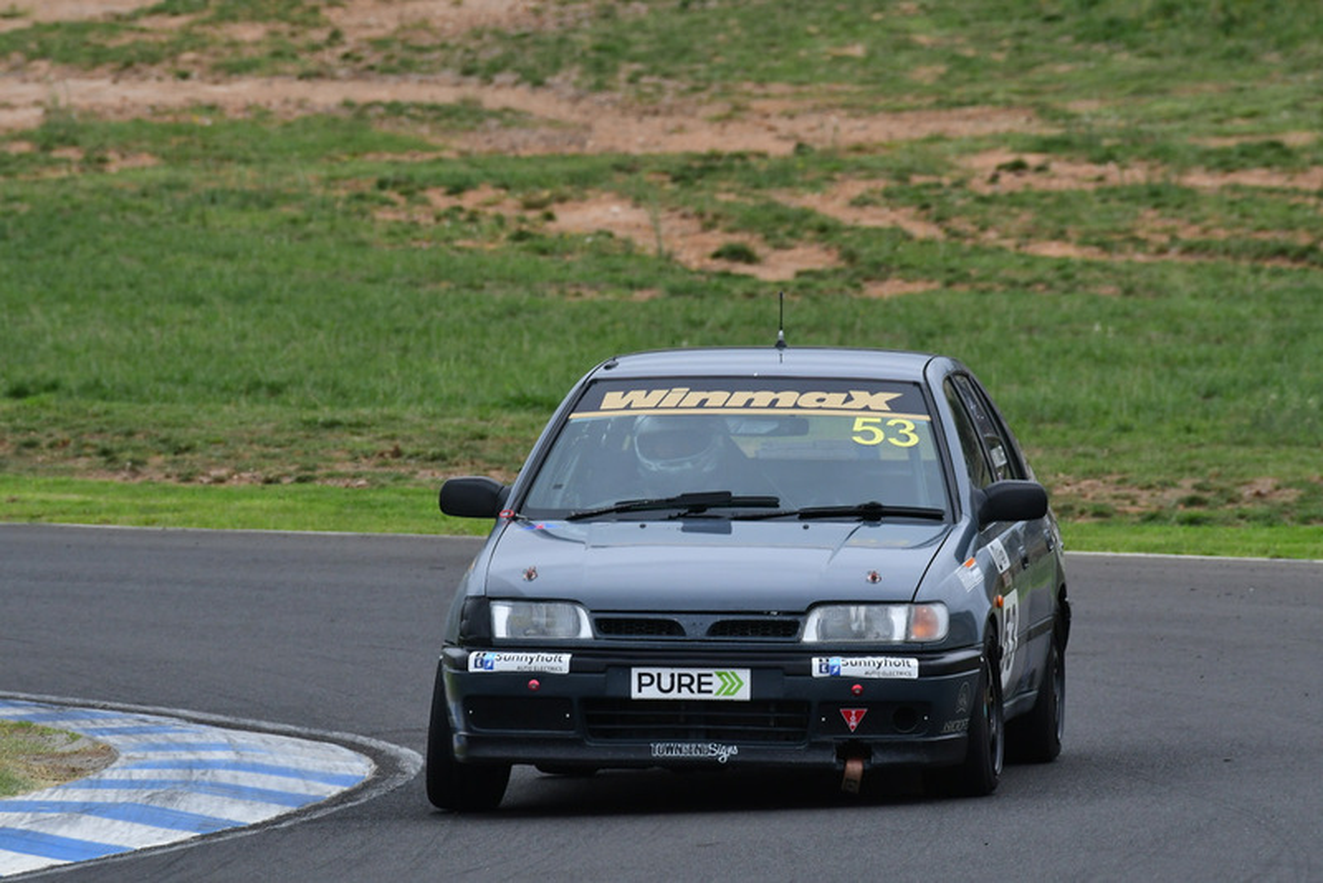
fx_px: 24262
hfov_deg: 3.1
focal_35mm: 660
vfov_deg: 2.1
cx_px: 662
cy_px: 442
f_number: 11
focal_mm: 440
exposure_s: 1/640
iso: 800
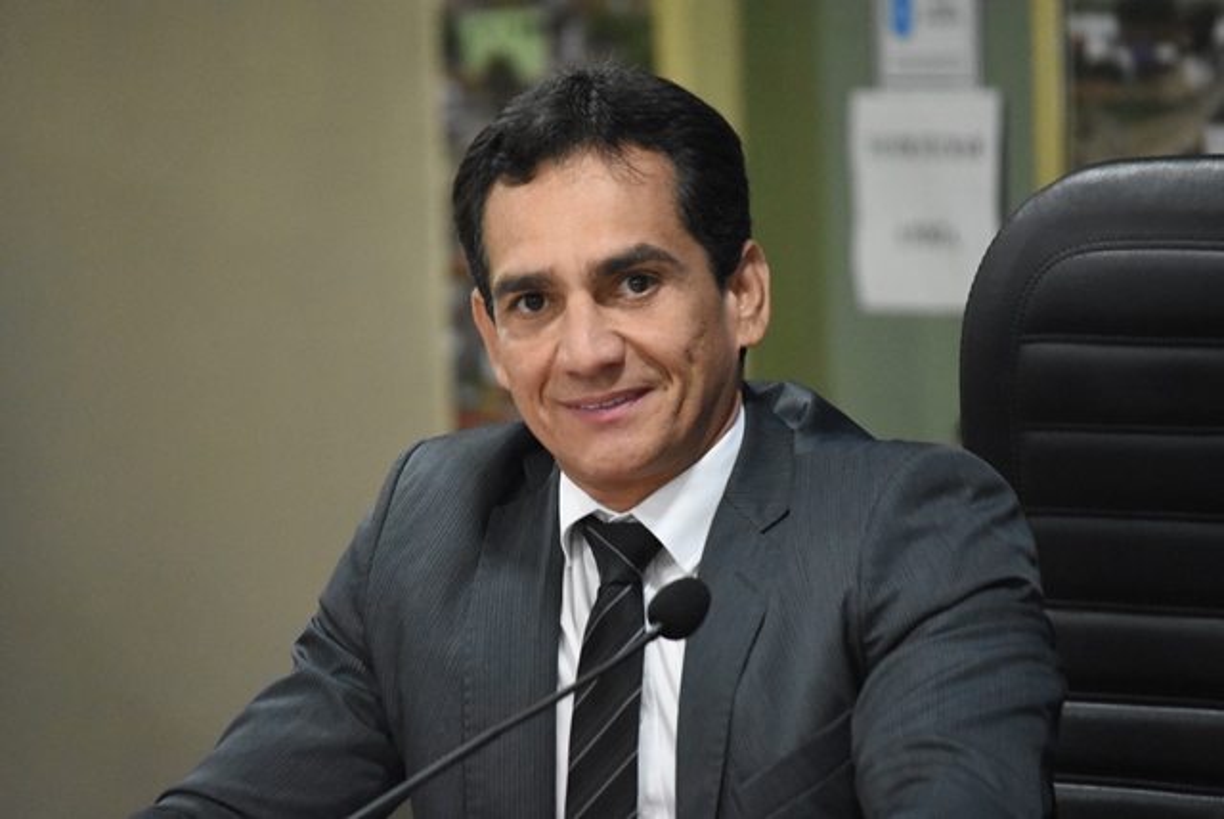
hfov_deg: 6.2
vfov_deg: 4.2
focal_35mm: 330
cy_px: 410
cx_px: 612
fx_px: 11230
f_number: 5.3
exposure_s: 1/100
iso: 6400
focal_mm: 220
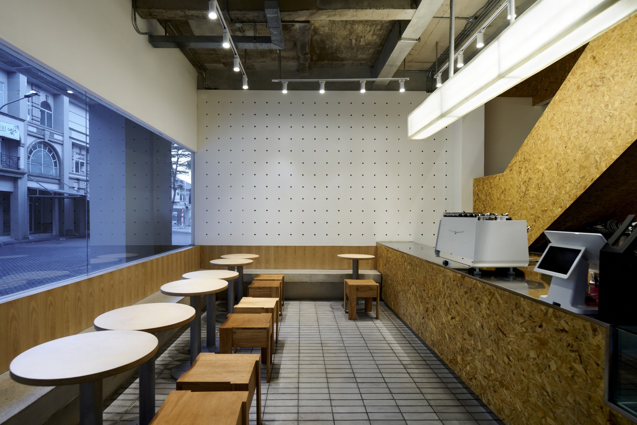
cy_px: 212
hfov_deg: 86.9
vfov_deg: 64.6
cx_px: 318
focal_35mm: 19
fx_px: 336
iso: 160
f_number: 7.1
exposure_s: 1/5
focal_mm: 19
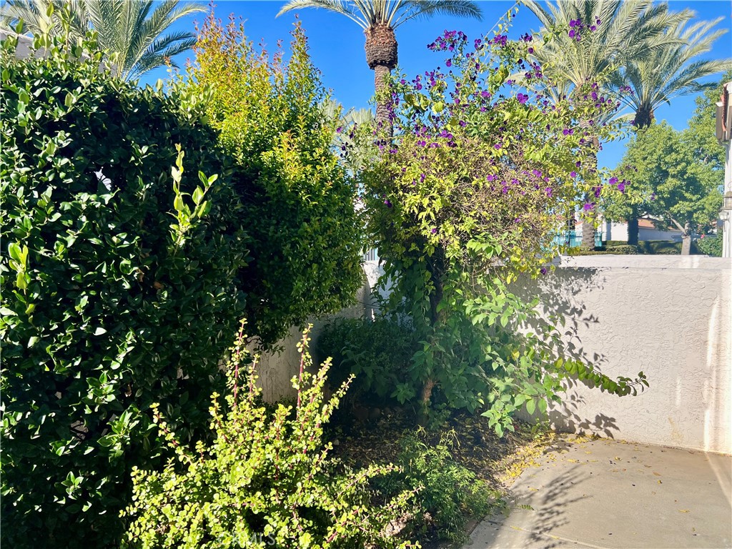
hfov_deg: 67.3
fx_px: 550
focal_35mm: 26
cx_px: 366
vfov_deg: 53.1
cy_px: 274
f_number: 1.5
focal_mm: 5.7
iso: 50
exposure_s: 1/2252
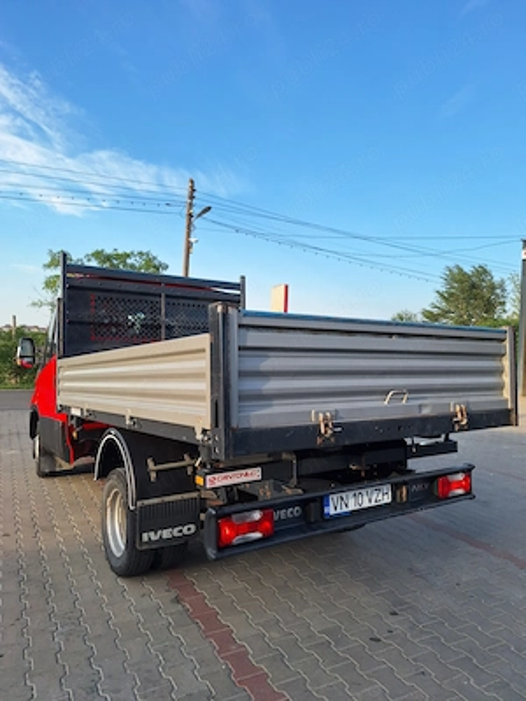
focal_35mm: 23
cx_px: 263
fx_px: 466
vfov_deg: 73.9
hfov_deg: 58.9
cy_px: 350
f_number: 1.8
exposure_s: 1/1000
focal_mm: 5.54
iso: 40
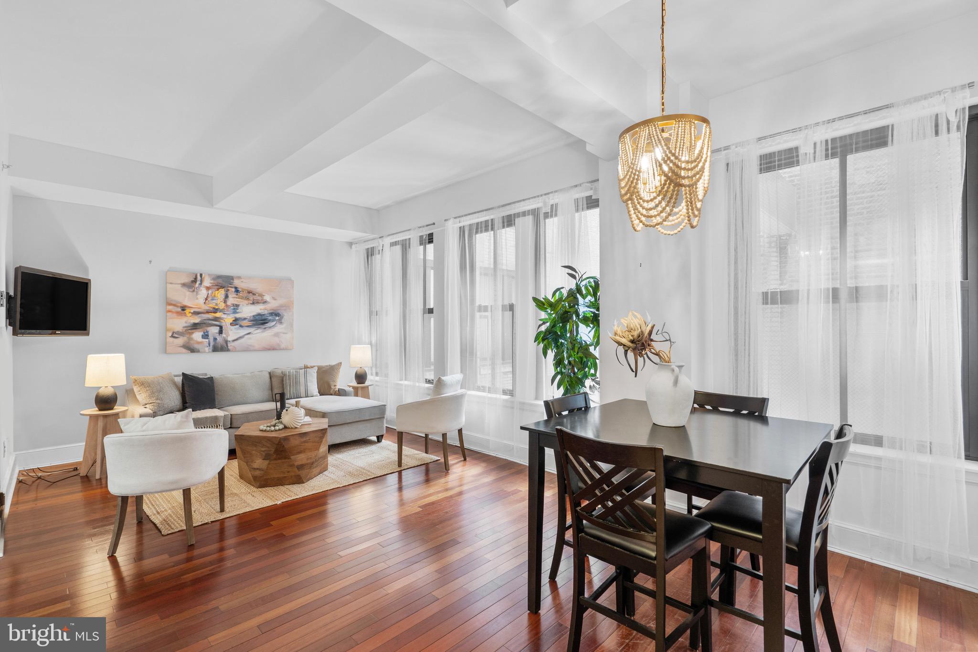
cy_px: 326
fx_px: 435
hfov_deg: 96.7
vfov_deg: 73.7
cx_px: 489
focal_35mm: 16
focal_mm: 16
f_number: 9
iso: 250
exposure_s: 1/1.25
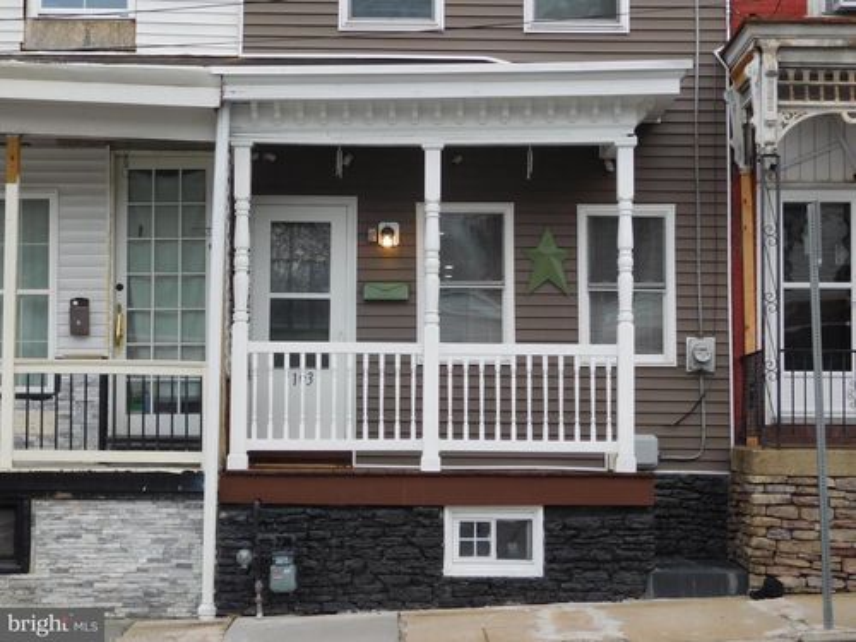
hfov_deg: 27.4
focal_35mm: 71
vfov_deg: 20.7
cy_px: 321
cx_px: 428
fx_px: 1756
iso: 125
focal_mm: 12.6
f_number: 4.3
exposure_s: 1/160
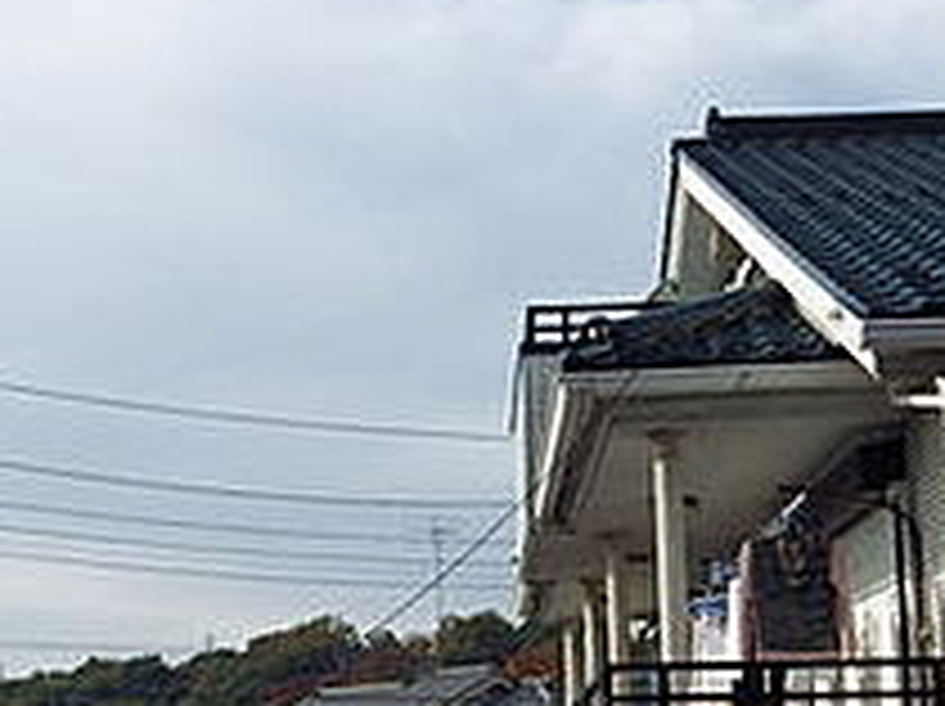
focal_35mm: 63
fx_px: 1718
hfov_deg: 30.6
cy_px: 585
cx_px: 342
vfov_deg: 22.9
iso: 100
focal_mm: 4
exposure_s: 1/160
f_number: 9.7
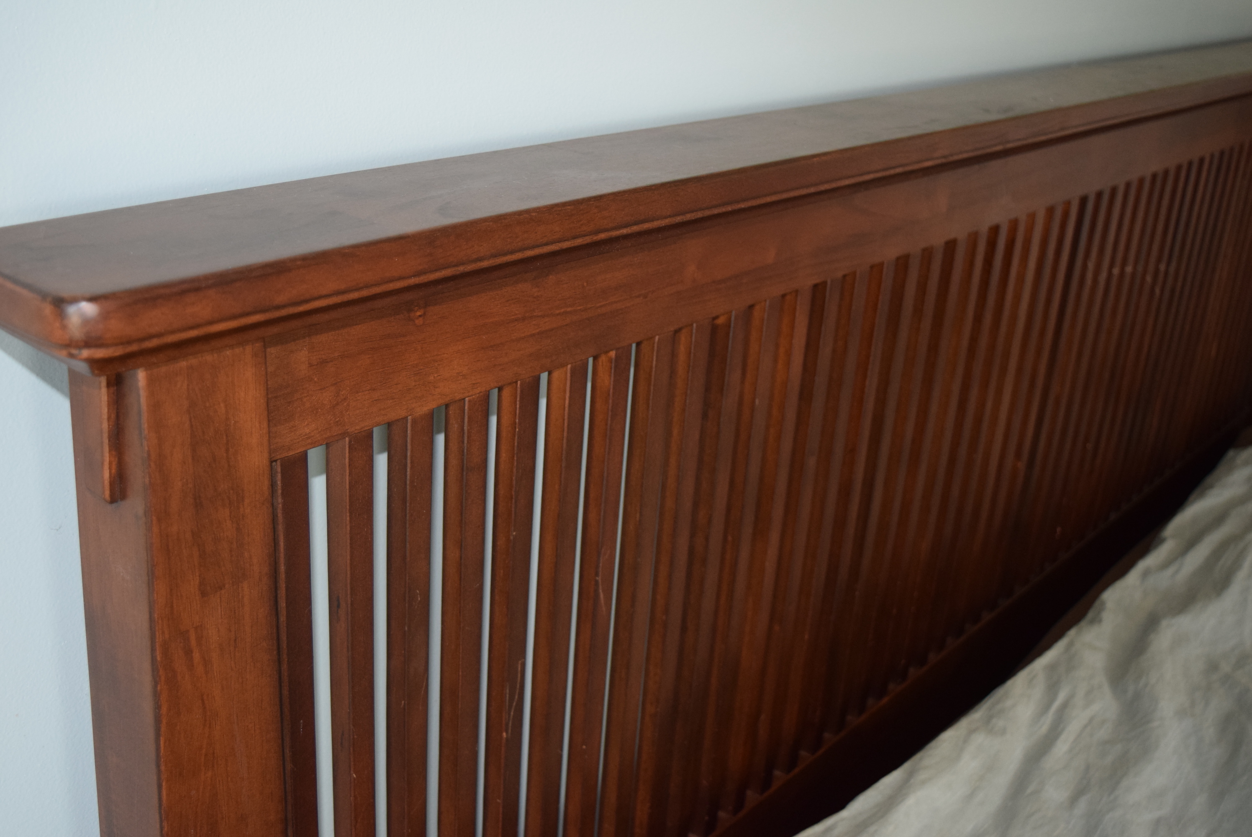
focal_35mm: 39
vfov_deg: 34.3
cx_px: 626
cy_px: 418
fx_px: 1357
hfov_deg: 49.5
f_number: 4
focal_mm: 26
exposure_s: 1/60
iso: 1400
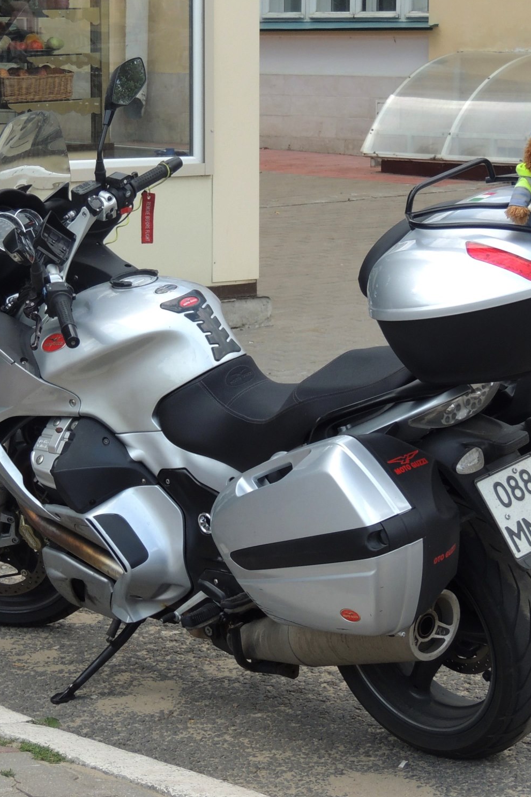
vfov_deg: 19.5
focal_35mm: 105
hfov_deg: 13.0
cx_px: 203
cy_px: 396
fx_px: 2322
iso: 100
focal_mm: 13.3
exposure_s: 1/250
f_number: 3.9
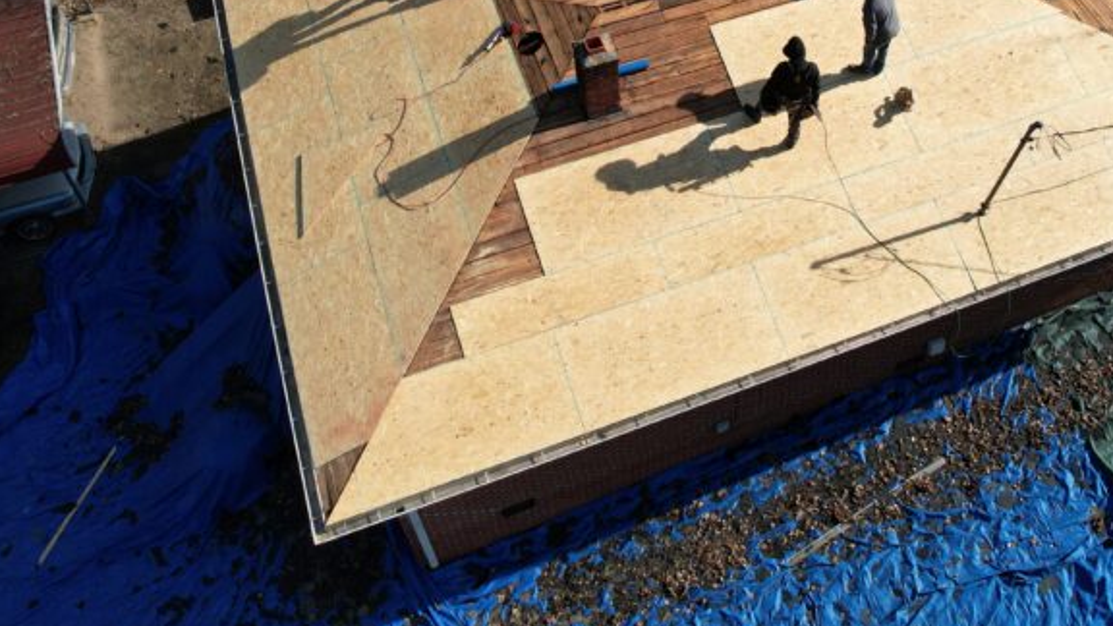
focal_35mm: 41
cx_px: 696
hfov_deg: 48.9
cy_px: 32
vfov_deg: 27.7
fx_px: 1210
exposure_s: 1/640
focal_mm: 8.38
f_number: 2.8
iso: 200
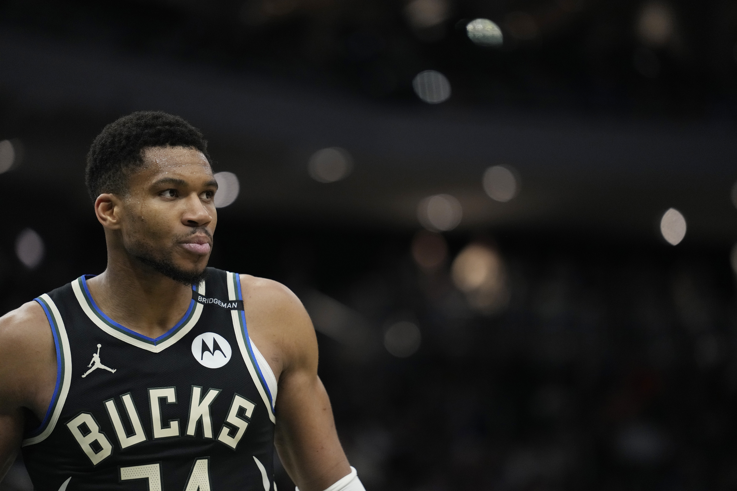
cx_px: 368
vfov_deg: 6.9
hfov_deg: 10.3
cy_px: 246
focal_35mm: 200
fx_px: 4094
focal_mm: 200
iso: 3200
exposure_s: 1/2000
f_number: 2.8
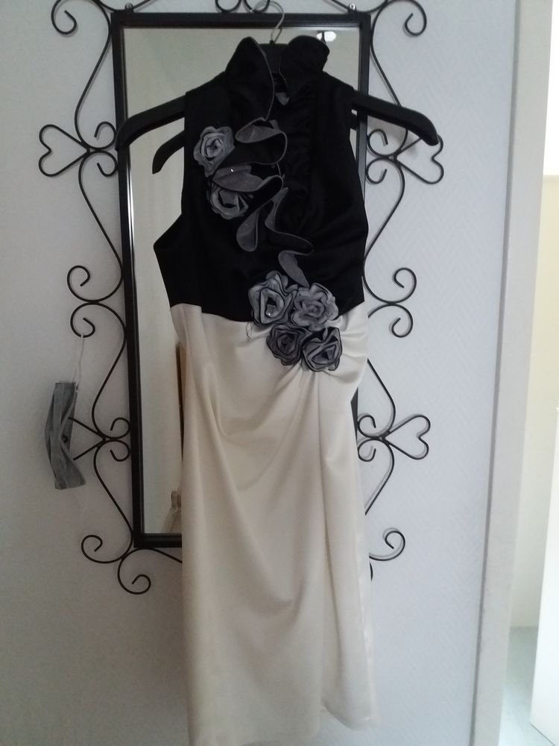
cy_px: 373
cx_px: 280
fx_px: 603
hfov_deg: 49.7
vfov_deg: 63.4
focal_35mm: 28
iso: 400
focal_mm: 3.7
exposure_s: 1/17
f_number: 1.9
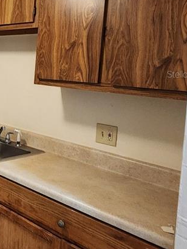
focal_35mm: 38
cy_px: 74
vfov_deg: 47.8
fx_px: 274
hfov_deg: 29.4
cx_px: -63
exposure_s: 1/30
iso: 400
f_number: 2.2
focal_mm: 2.2
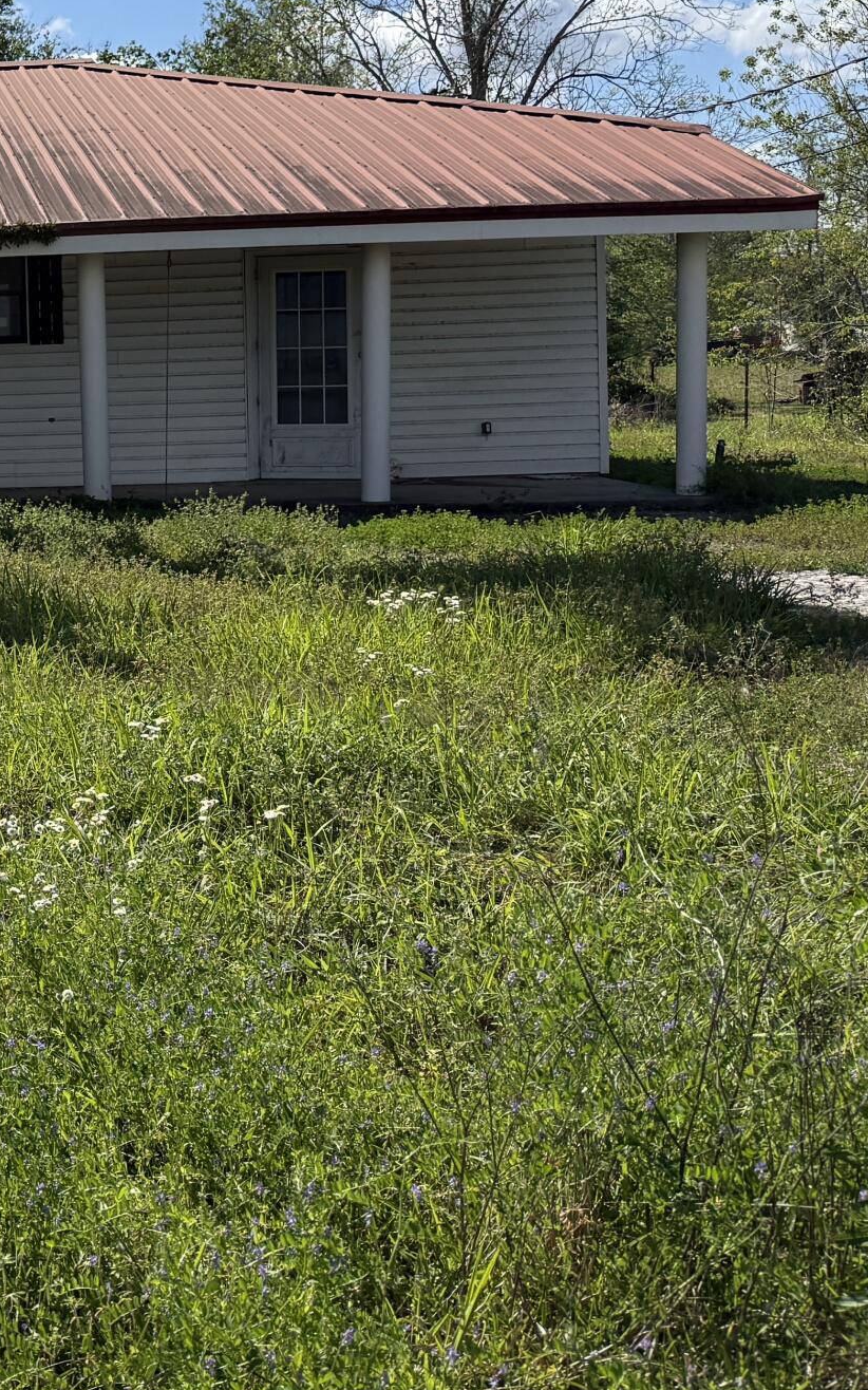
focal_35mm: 58
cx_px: -412
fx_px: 2196
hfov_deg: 19.6
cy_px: 408
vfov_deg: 34.6
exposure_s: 1/7353
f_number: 1.78
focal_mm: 6.76
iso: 100
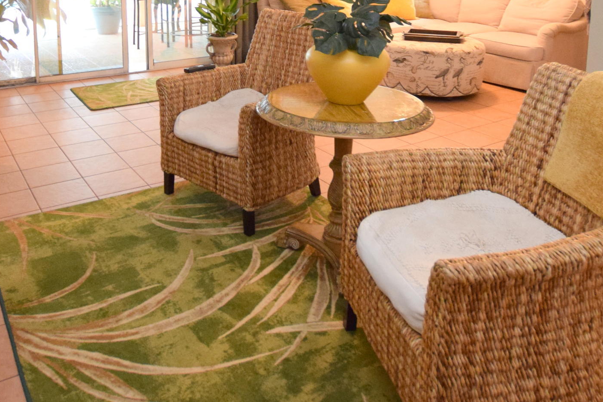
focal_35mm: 32
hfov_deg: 58.6
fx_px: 536
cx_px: 267
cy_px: 8
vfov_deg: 37.2
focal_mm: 10
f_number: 3.5
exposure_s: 1/60
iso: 2000
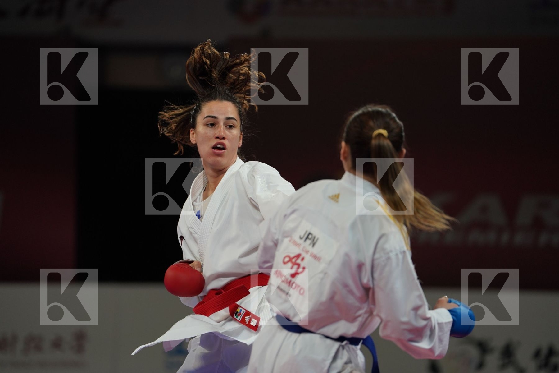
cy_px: 186
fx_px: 3105
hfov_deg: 10.3
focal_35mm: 200
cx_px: 280
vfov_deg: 6.9
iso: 1000
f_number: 2.8
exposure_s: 1/1000
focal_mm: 200
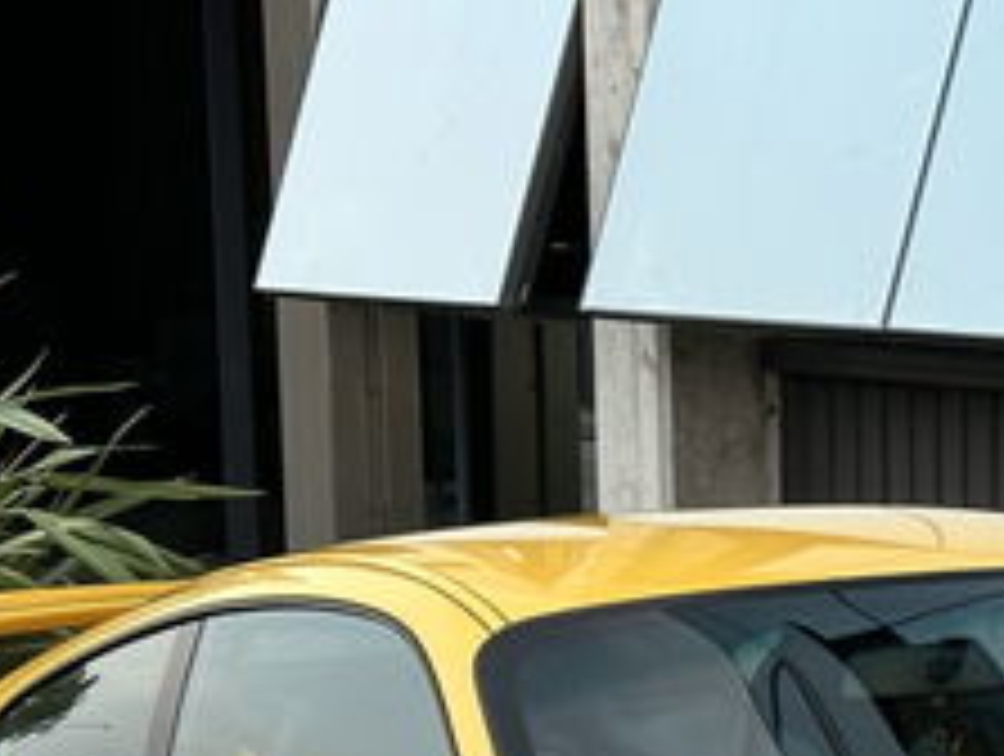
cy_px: 968
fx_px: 4793
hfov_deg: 11.8
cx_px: 1112
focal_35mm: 165
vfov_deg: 8.9
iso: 80
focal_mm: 6.86
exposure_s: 1/121
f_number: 1.78
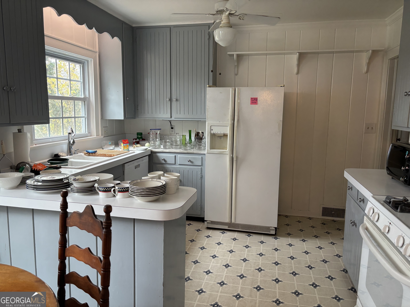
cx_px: 205
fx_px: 308
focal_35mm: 26
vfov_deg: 53.1
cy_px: 154
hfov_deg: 67.3
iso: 125
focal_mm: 5.96
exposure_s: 1/60
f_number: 1.6
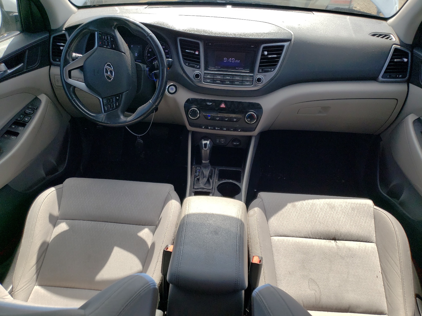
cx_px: 211
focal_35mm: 26
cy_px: 158
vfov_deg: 53.1
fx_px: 317
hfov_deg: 67.3
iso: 50
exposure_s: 1/1250
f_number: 1.5
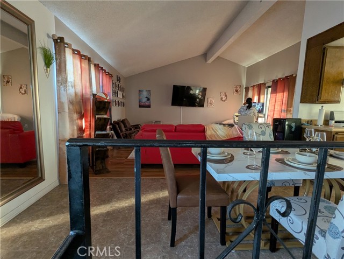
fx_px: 159
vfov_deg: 78.2
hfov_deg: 94.5
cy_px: 130
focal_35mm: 16
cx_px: 172
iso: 238
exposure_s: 1/48.3
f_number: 2.2
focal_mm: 2.35
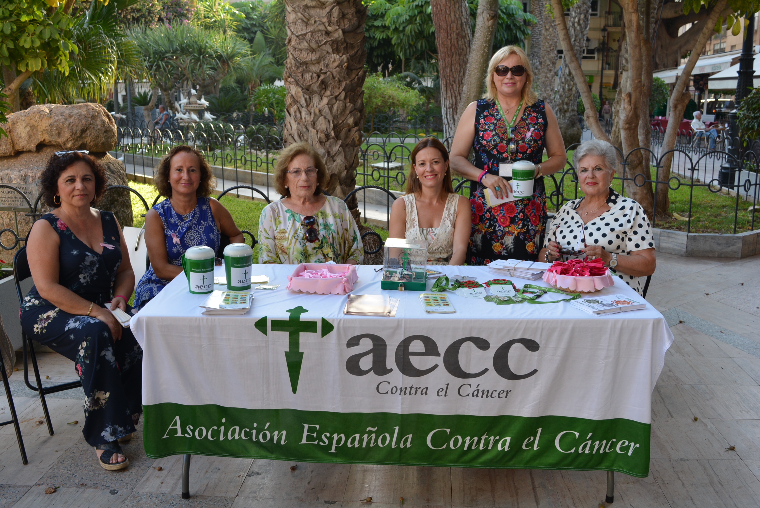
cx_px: 380
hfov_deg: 53.1
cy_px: 254
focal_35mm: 36
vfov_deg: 36.9
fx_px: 761
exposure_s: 1/125
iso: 400
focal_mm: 24
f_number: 5.6
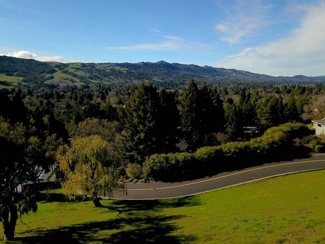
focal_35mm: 26
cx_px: 162
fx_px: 244
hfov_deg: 67.3
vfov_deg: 53.1
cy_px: 122
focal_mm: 4.73
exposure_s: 1/2336
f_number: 2.2
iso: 100
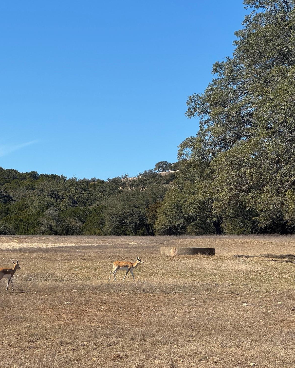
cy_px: 184
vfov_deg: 18.6
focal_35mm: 103
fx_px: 1124
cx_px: 109
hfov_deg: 14.9
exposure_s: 1/903
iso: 25
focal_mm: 9
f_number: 2.8
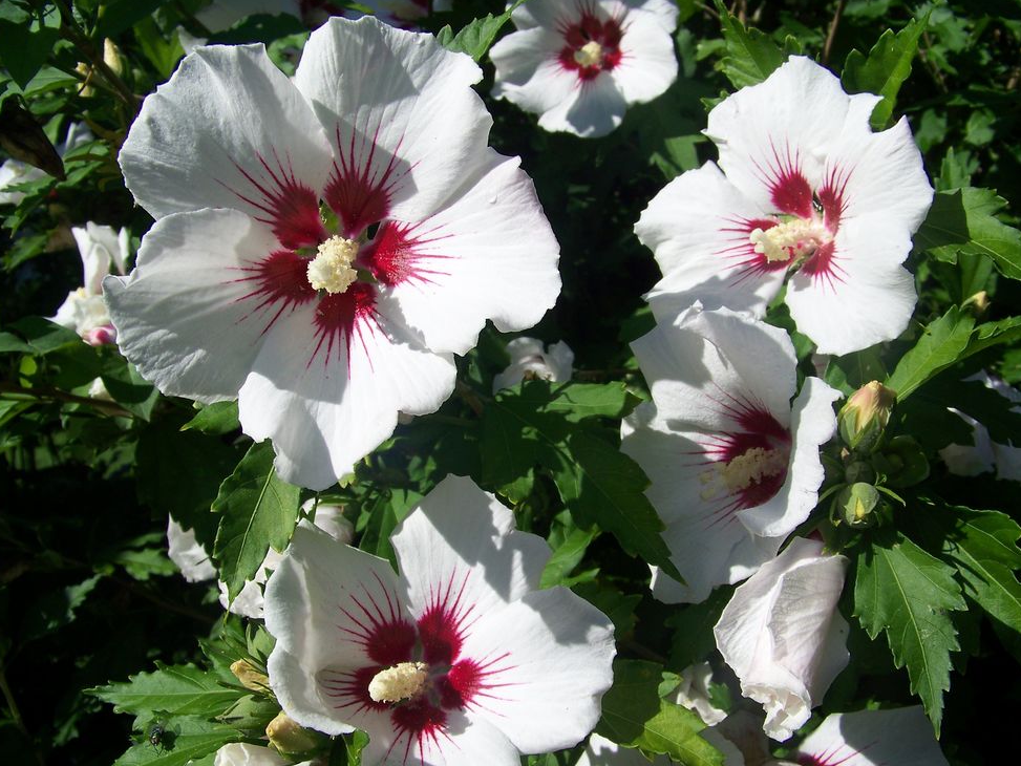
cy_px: 387
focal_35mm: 37
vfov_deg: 38.7
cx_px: 499
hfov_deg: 50.1
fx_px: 1091
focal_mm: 5.85
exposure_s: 1/800
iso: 64
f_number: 4
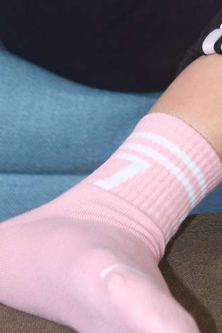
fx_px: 1452
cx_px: 314
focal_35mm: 157
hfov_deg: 8.6
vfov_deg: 12.0
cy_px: -284
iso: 400
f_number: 5.6
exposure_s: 1/80
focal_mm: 35
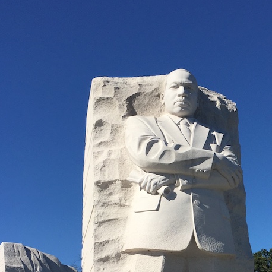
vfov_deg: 29.3
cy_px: 243
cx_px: 210
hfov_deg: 30.0
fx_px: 498
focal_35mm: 56
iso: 32
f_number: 2.2
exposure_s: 1/3300
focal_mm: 4.15
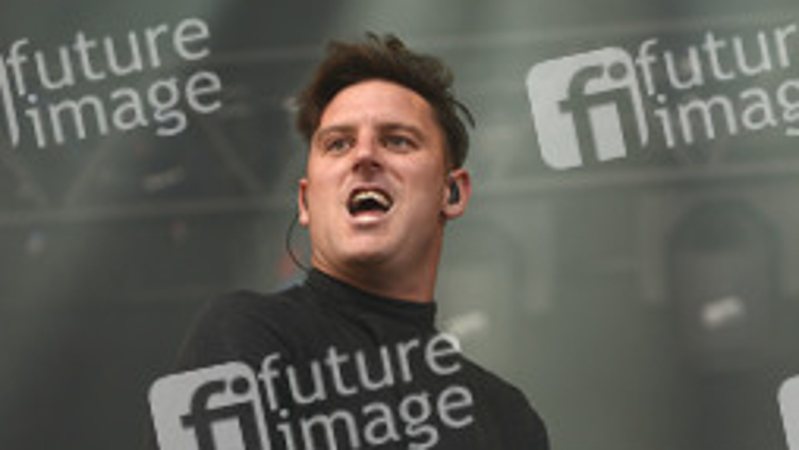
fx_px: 5234
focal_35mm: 247
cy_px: 566
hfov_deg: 8.7
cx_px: 403
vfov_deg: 4.9
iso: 320
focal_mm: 150
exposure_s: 1/320
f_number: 3.2
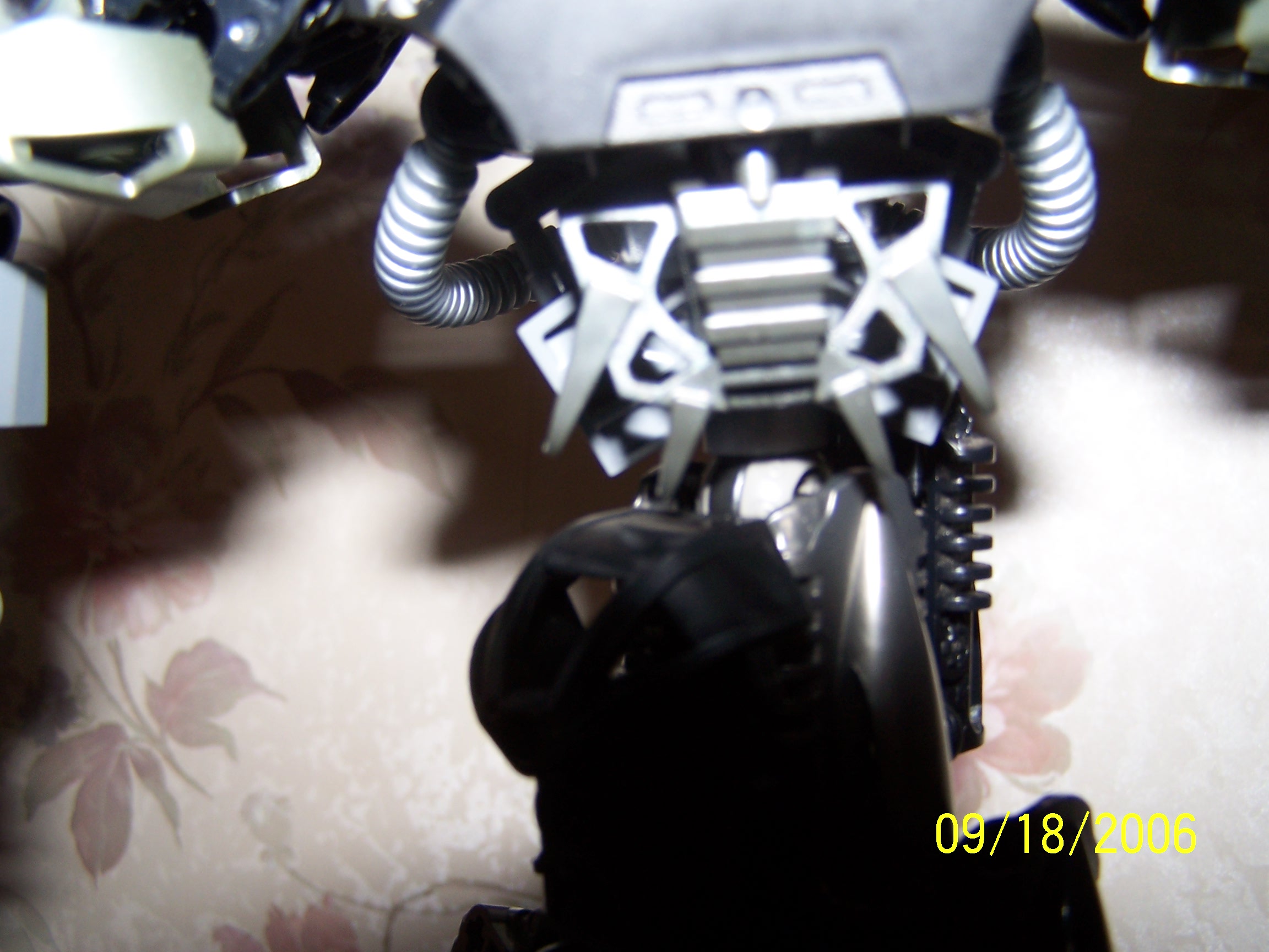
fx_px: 1393
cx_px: 634
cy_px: 476
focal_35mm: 38
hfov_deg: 49.0
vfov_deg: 37.7
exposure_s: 1/60
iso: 80
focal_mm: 6.3
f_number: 2.8
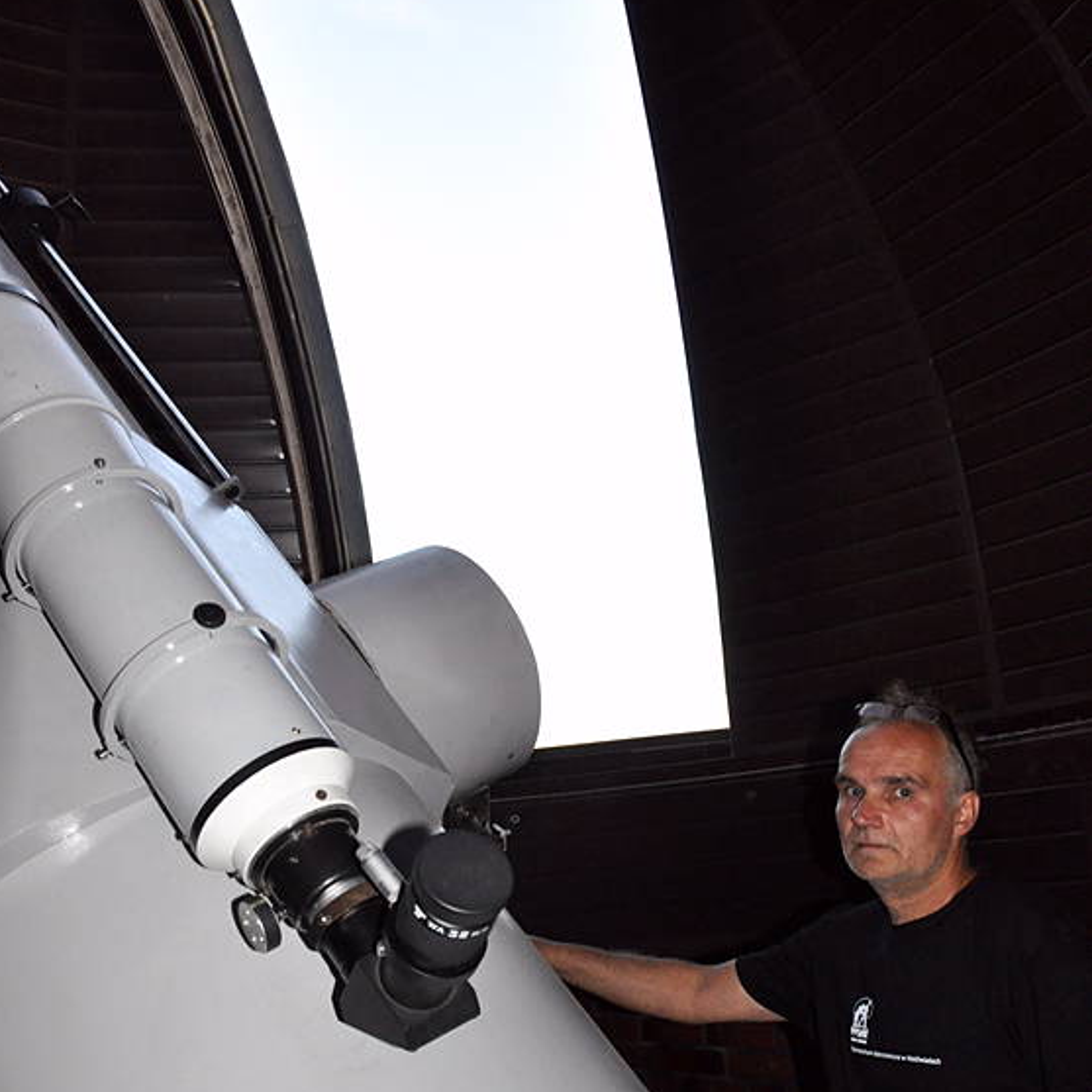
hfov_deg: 47.2
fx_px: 1249
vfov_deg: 47.2
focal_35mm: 35
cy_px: 586
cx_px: 542
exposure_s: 1/200
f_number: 6.3
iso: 1600
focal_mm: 18
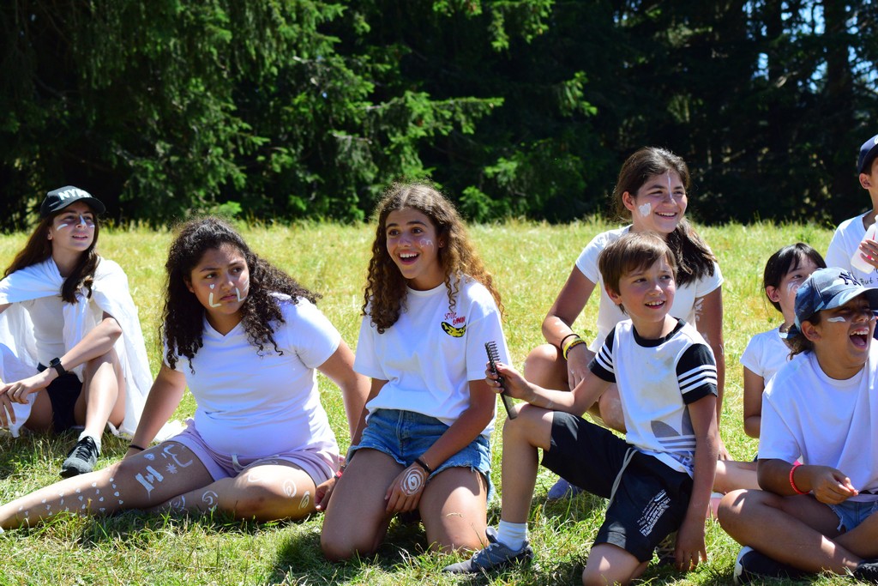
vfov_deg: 13.0
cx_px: 439
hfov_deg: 19.5
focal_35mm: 105
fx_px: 2561
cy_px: 293
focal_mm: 70
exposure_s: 1/1250
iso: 640
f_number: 7.1
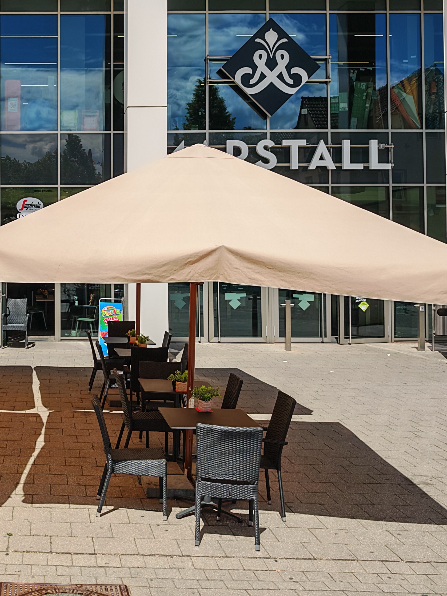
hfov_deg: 31.3
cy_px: 221
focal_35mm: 44
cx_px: 40
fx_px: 757
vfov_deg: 42.6
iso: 100
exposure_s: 1/9800
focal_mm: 6.83
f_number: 2
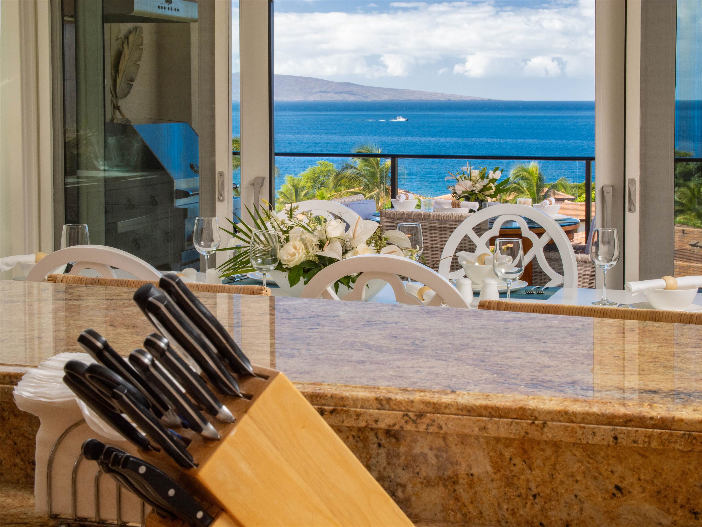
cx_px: 351
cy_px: 264
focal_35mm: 70
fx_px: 1420
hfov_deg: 27.8
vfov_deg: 21.0
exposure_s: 1/200
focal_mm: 35
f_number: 14
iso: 400
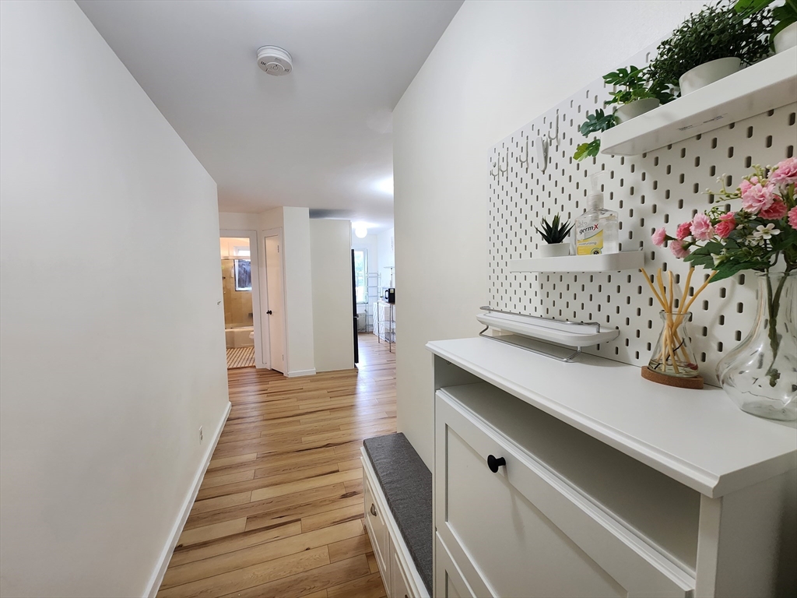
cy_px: 299
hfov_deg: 106.2
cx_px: 398
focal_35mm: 13
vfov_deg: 89.9
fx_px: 299
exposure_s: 1/60
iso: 200
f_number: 2.2
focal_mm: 2.2
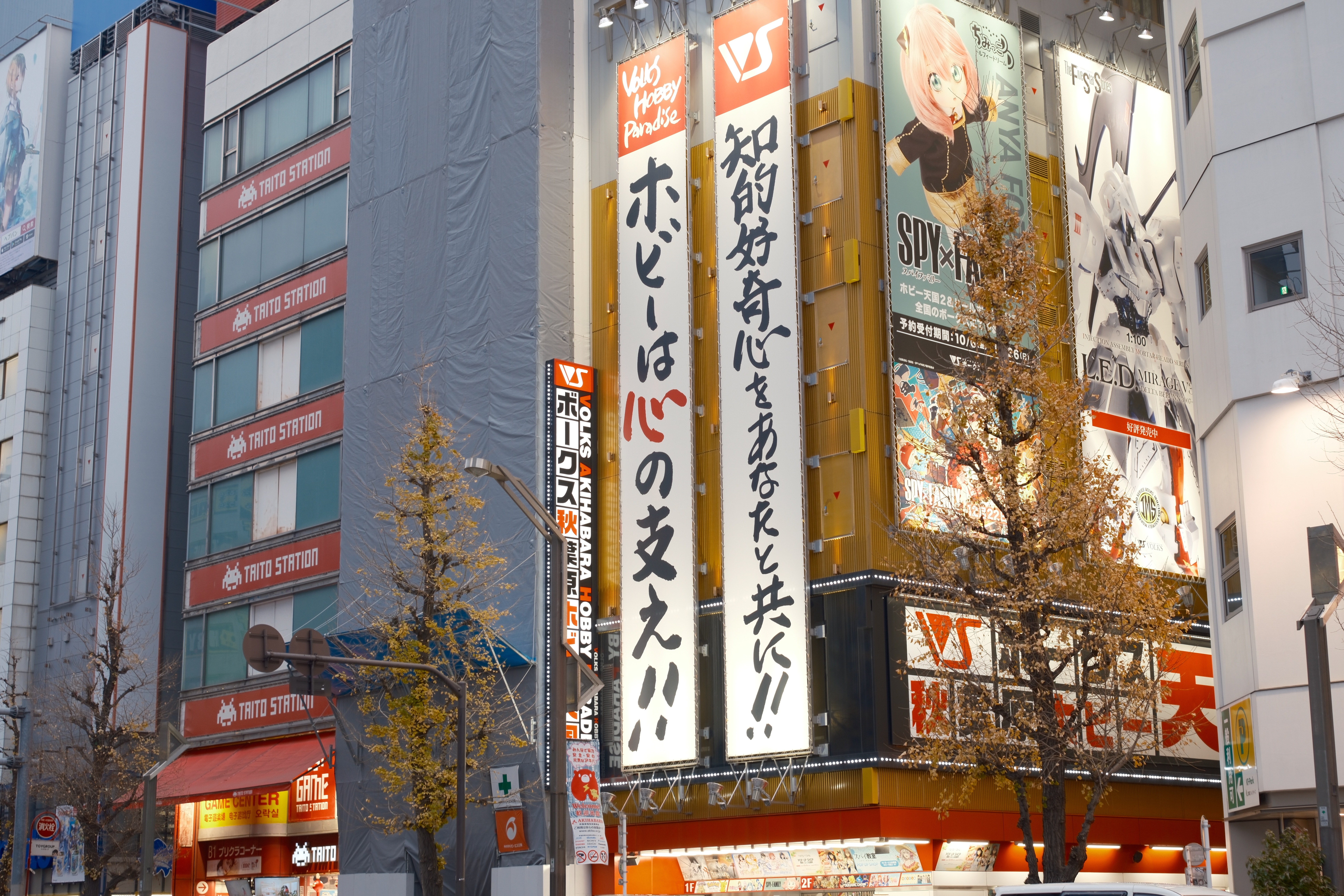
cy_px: 448
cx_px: 672
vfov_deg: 27.0
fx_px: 1867
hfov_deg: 39.6
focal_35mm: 50
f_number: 3.6
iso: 125
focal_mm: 33
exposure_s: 1/20
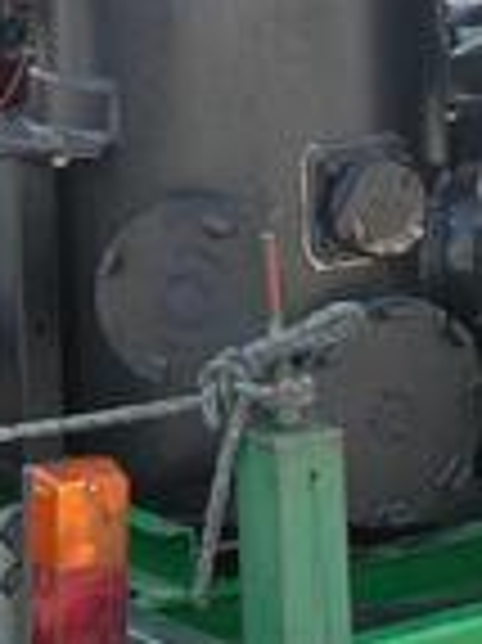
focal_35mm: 157
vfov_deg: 12.4
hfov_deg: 9.4
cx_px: 383
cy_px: -50
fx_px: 2919
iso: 50
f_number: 2.8
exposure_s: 1/188
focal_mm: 5.8
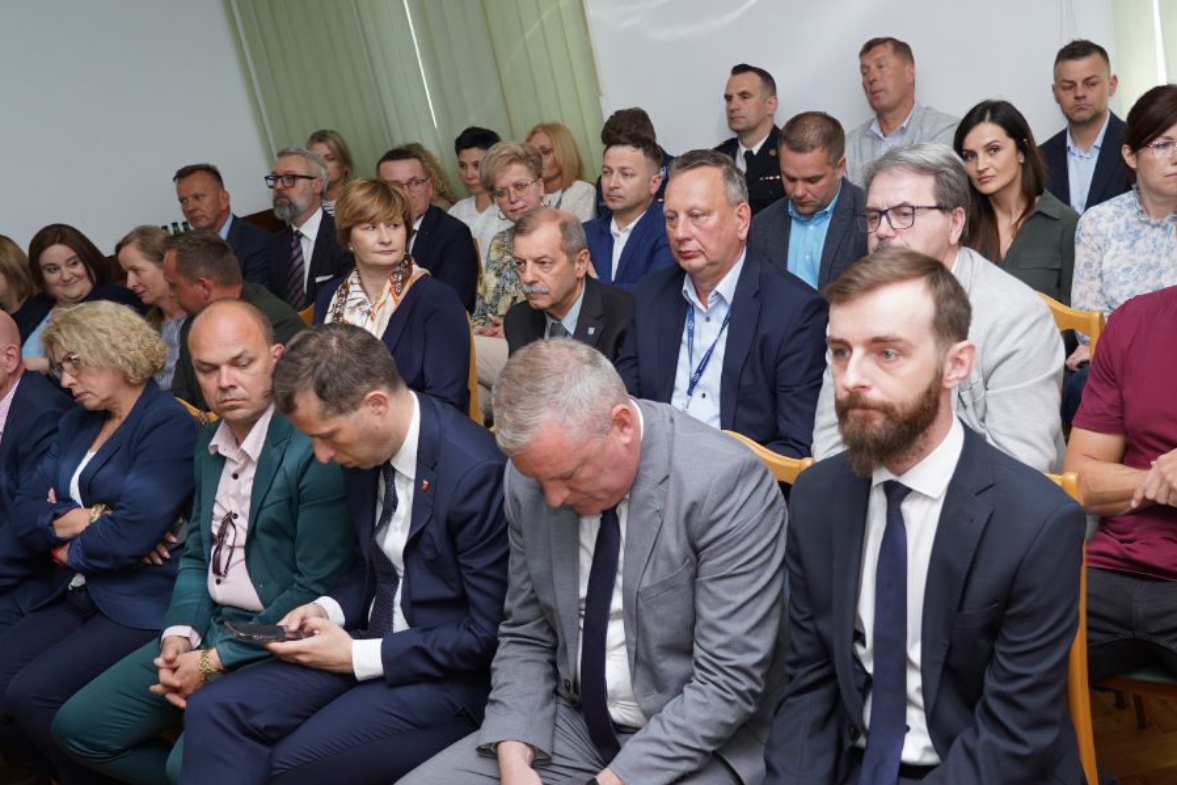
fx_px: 1373
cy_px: 495
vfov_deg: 31.8
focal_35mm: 42
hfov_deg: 46.2
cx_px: 688
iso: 200
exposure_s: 1/100
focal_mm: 29
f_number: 4
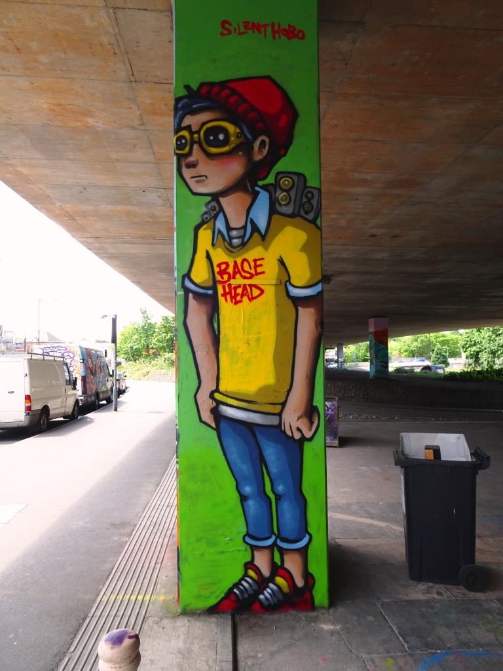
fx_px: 465
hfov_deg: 56.8
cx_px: 252
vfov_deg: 71.6
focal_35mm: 24
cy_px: 336
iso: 80
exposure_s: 1/160
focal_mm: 4.1
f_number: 3.5
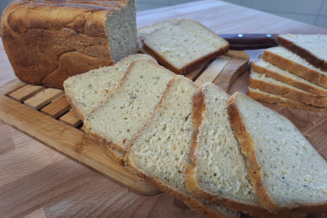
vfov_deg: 53.1
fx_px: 218
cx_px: 164
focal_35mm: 24
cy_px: 101
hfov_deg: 73.7
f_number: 1.8
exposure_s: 1/50
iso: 80
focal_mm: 5.54
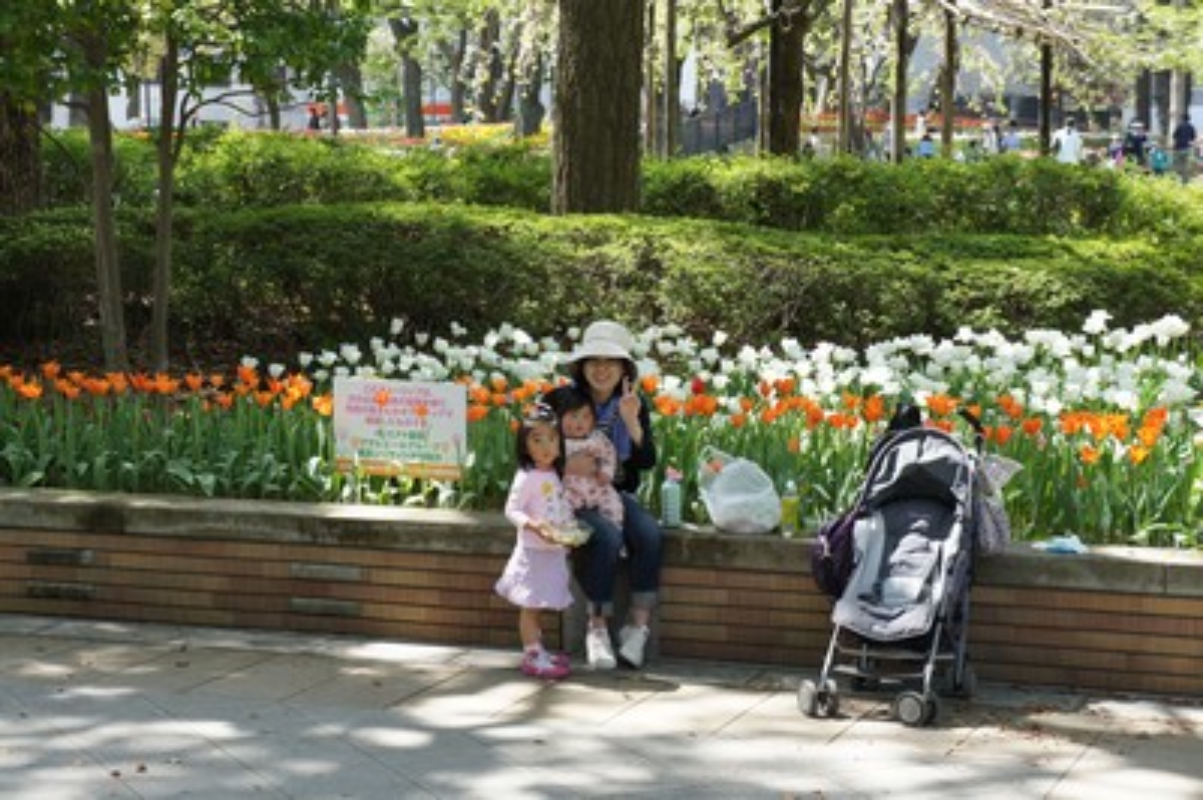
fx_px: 2755
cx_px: 602
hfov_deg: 24.6
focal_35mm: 82
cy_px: 400
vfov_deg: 16.5
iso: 200
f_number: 6.3
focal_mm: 55
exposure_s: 1/125
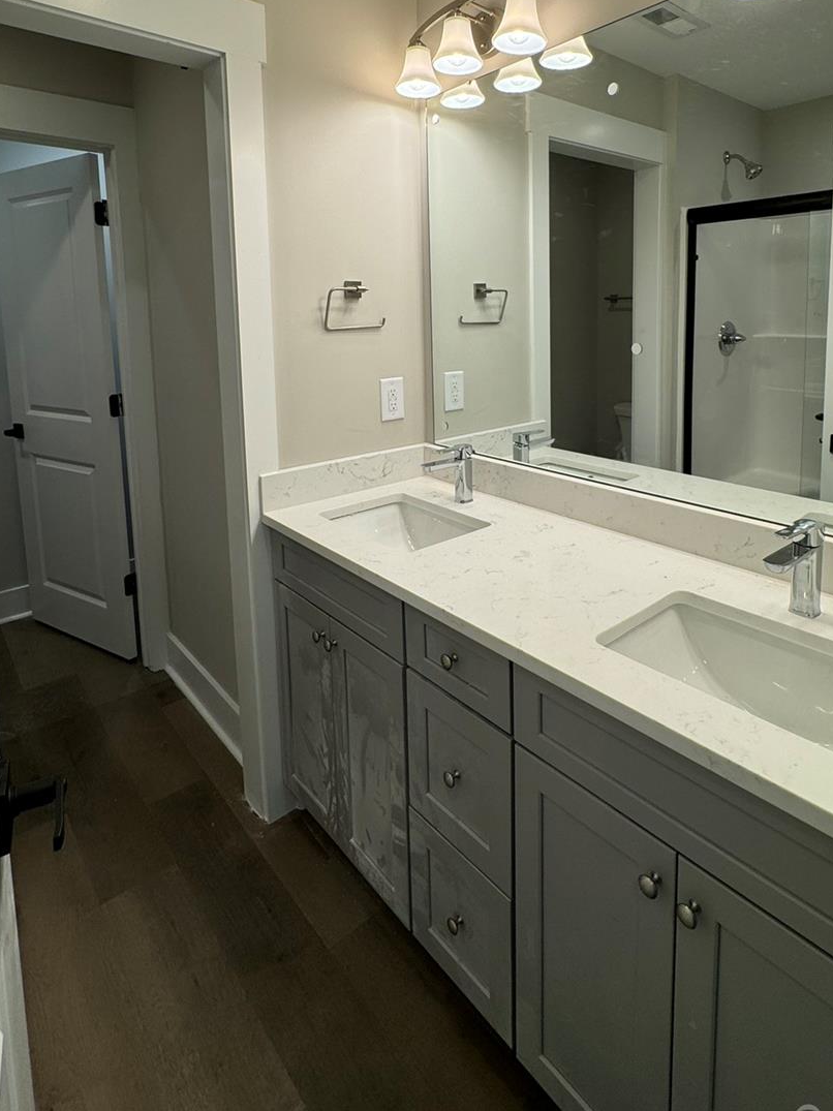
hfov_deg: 65.7
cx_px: 473
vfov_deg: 79.5
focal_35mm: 20
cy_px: 384
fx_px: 642
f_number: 2.2
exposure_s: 1/132
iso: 40
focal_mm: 2.22
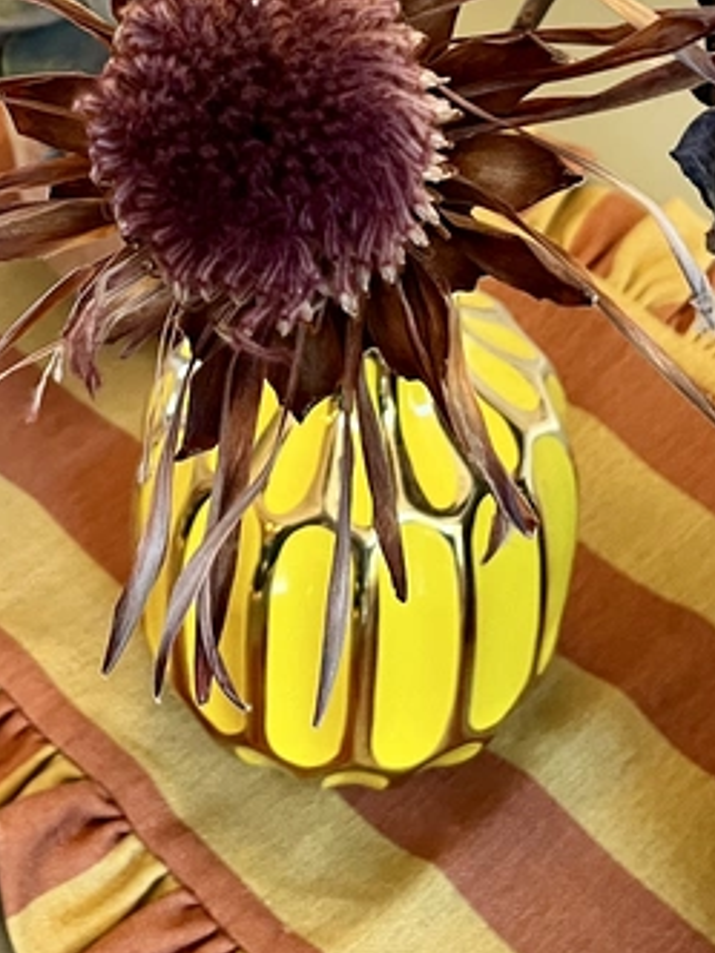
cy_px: 158
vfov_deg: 27.5
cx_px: 339
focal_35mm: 69
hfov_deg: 21.3
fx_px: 1900
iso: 400
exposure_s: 1/33
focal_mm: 5.1
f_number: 1.6
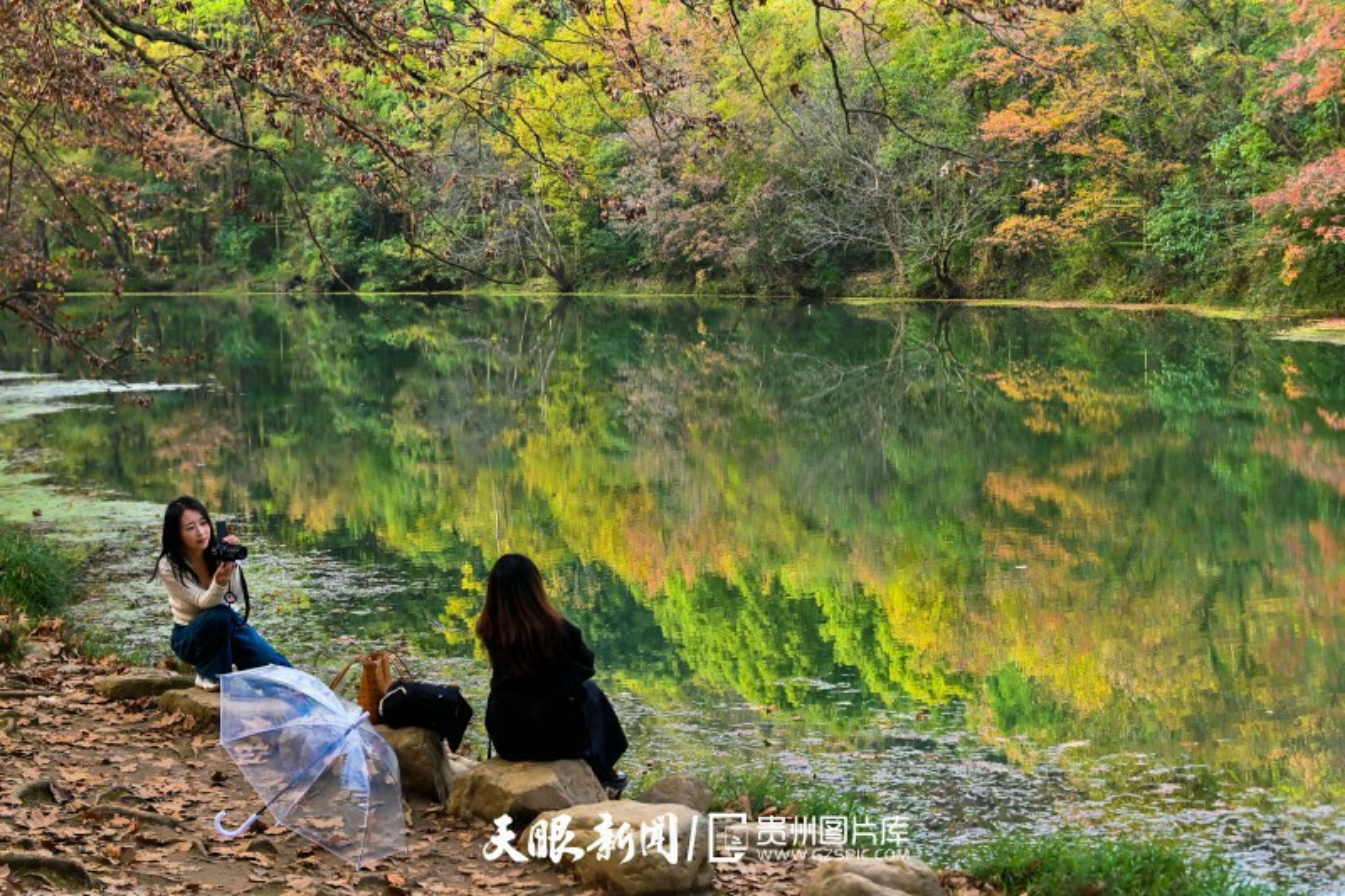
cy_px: 448
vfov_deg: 19.4
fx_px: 2615
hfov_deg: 28.8
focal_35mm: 70
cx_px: 672
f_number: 5.6
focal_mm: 70
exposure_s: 1/1000
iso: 640
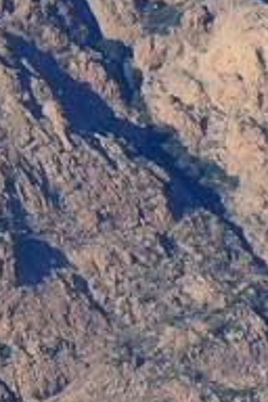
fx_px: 18591
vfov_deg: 1.2
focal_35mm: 1665
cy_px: 425
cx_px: -1334
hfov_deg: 0.8
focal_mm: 200
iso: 400
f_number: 10
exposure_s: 1/1000
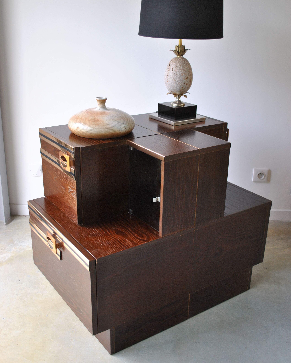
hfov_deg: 39.2
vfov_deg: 47.9
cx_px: 147
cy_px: 170
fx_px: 409
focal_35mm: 38
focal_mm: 22
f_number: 4
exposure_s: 1/50
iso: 200
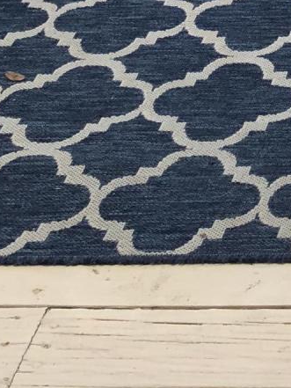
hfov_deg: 10.7
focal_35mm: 127
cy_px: -476
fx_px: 1423
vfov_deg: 12.8
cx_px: 578
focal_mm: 3.99
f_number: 1.8
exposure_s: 1/1946
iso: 20
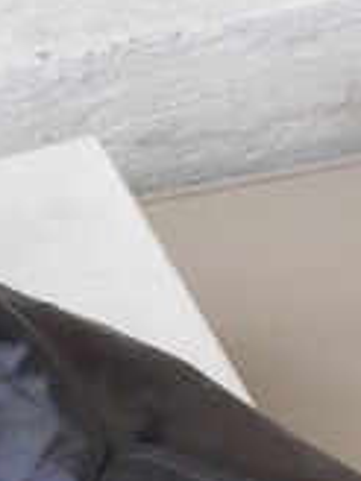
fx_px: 1098
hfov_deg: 16.1
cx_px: -270
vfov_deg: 24.7
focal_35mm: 79
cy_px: 255
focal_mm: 3.6
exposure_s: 1/386
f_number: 1.9
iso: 40
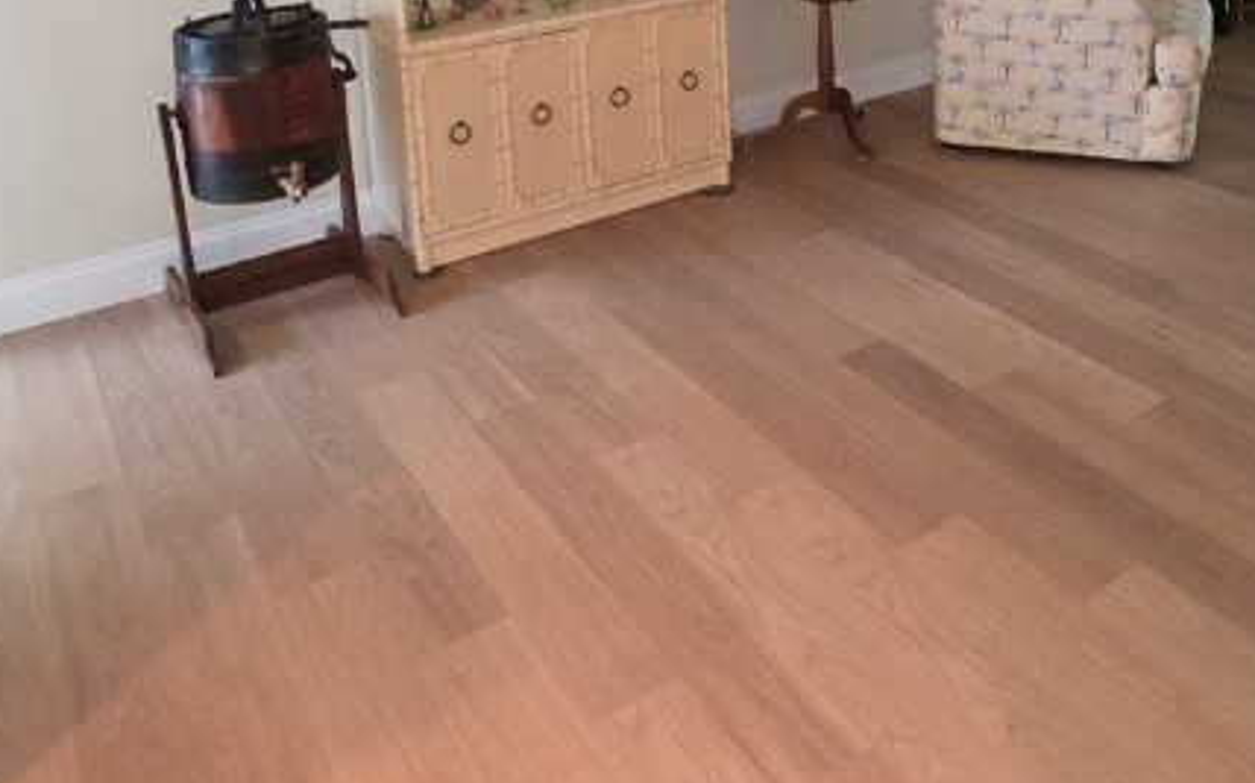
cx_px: 824
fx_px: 1128
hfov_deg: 57.1
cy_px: -97
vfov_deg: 33.0
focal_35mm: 33
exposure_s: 1/30
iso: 400
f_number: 1.9
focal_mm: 2.2
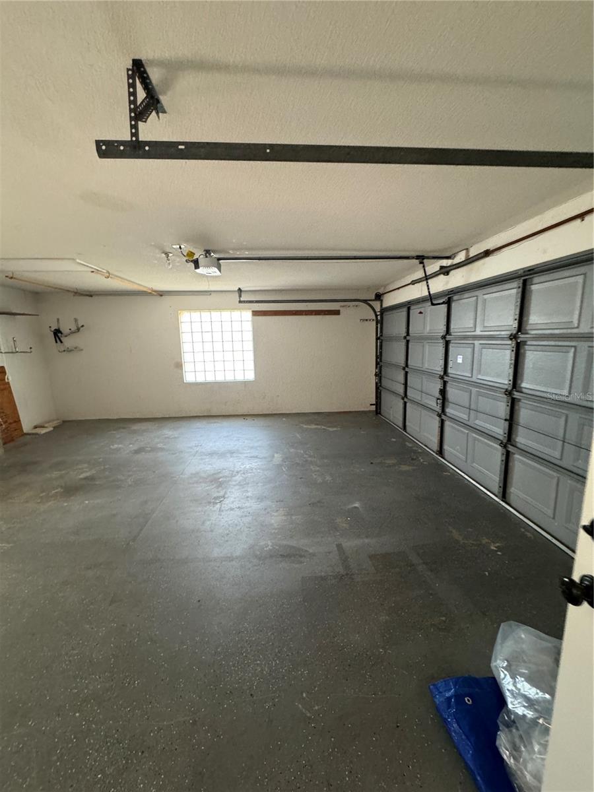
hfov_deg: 85.7
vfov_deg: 102.1
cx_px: 297
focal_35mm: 14
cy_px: 396
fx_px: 320
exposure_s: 1/60
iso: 320
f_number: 2.2
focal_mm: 2.22
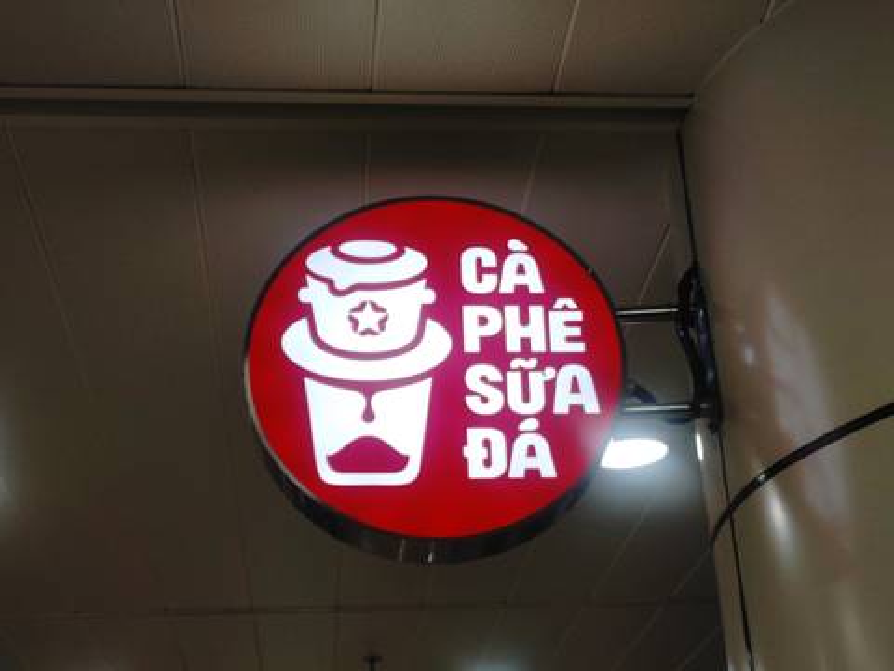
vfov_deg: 25.7
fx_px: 1472
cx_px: 447
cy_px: 336
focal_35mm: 57
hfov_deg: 33.8
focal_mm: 5.58
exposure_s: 1/60
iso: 50
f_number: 1.8
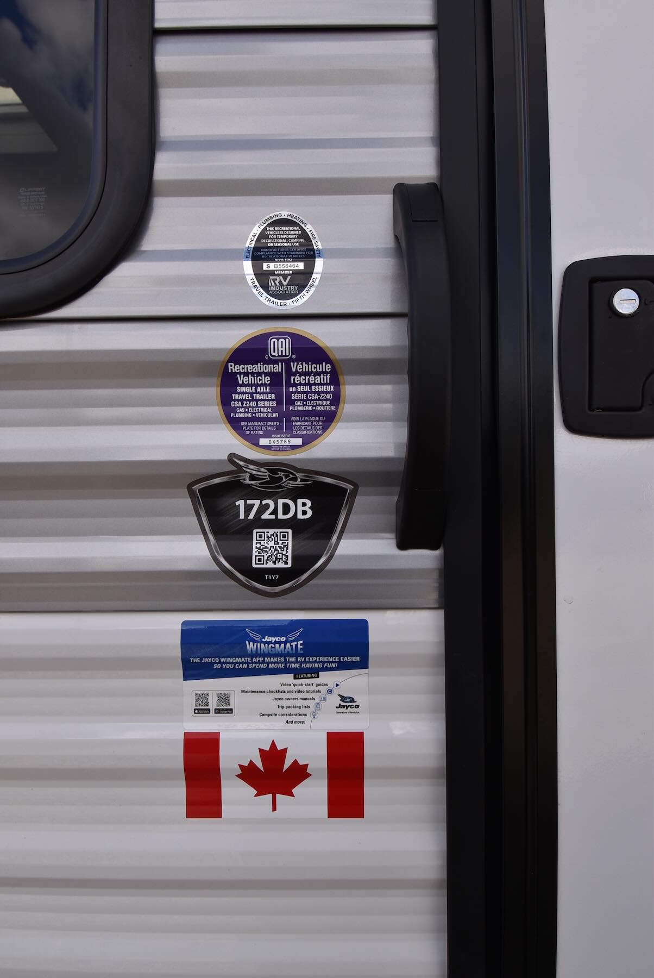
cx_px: 327
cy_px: 489
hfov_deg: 63.3
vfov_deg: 85.4
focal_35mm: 20
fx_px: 530
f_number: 8
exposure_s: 1/250
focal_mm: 13
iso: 200
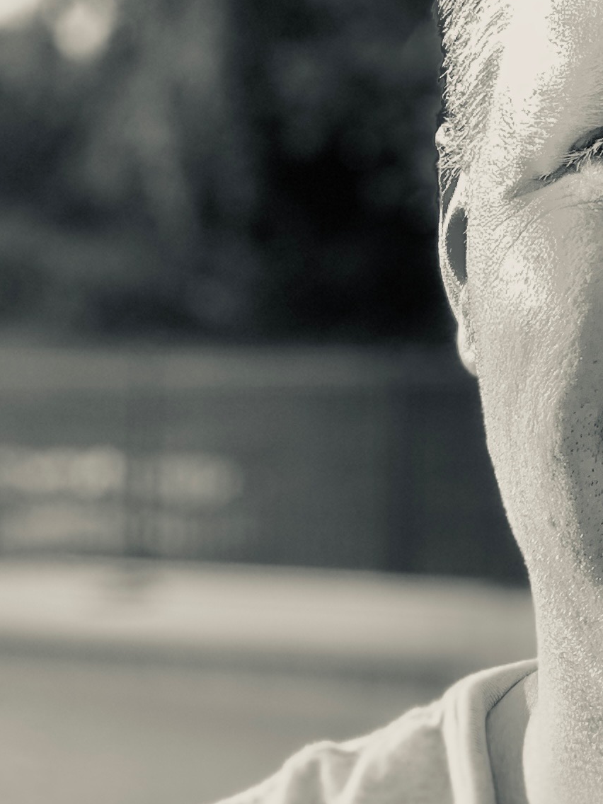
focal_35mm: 87
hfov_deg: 16.0
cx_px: 808
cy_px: 104
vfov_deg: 22.1
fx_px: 2021
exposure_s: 1/241
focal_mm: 2.87
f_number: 2.2
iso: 16
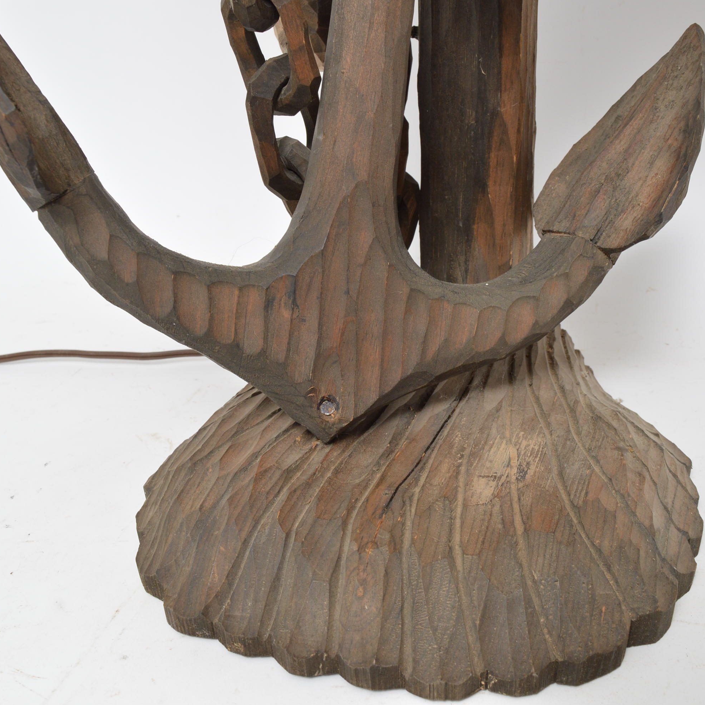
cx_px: 394
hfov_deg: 41.2
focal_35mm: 41
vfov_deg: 41.3
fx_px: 937
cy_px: 350
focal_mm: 21
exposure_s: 1/80
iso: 400
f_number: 9
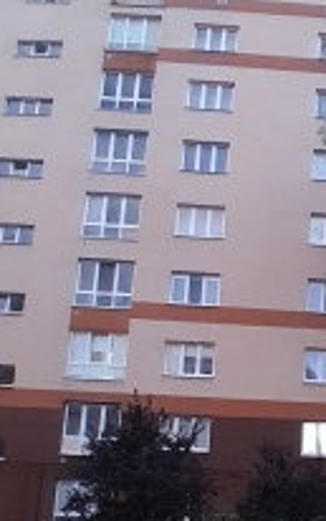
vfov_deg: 45.1
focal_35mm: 41
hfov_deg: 28.9
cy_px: 438
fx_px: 582
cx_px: 340
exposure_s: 1/20
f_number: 2.2
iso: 400
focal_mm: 1.46
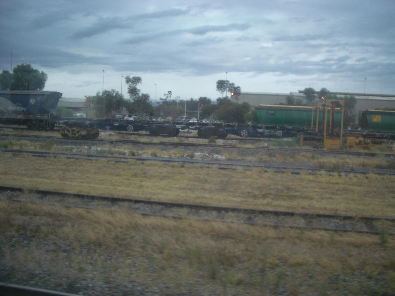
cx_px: 198
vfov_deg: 40.7
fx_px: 399
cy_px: 148
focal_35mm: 35
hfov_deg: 52.6
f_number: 2.6
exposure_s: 1/320
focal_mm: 5.8
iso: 50
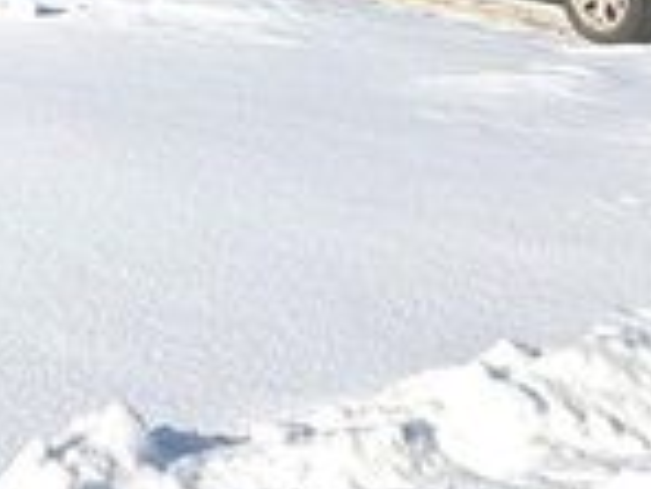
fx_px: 1523
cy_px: -284
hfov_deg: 21.3
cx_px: -251
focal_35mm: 81
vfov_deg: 16.3
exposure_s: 1/8130
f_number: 1.78
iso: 80
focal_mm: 6.76
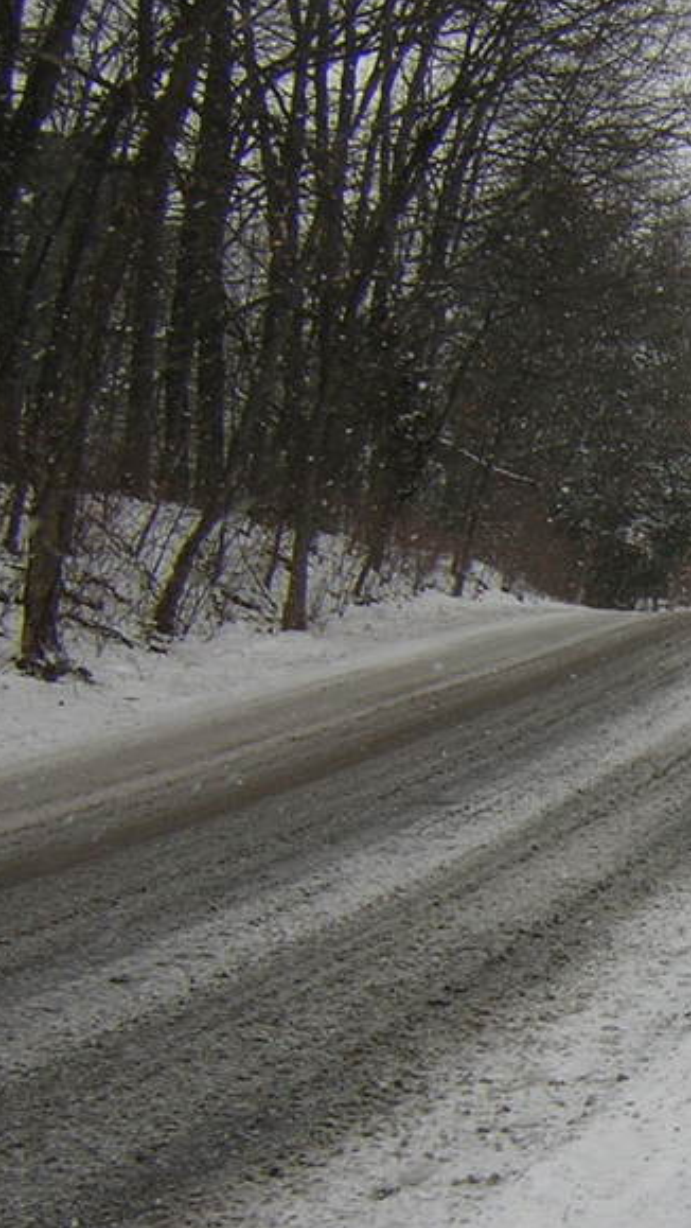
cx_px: 971
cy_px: 759
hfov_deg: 17.1
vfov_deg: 32.2
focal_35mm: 65
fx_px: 2116
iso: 100
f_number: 5.2
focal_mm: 4.7
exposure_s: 1/231
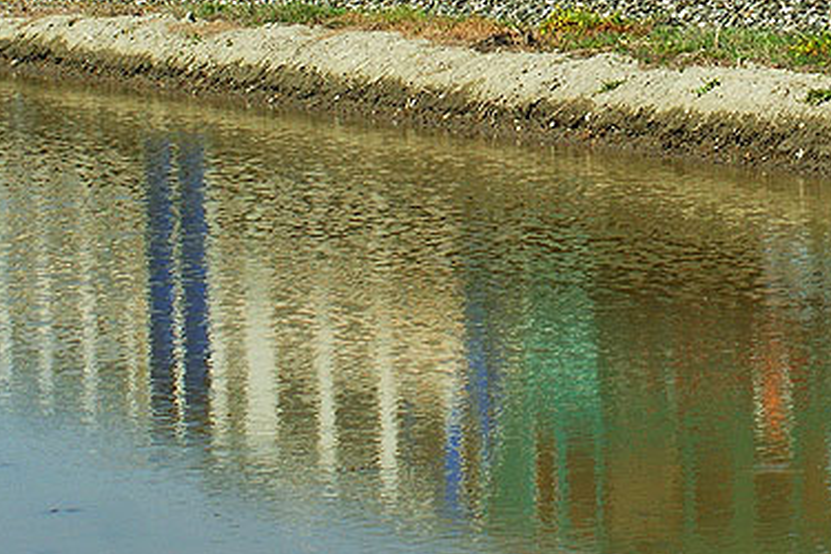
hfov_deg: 11.1
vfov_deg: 7.4
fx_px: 4255
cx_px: 647
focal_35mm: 184
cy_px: -144
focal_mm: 45
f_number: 8
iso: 200
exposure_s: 1/640
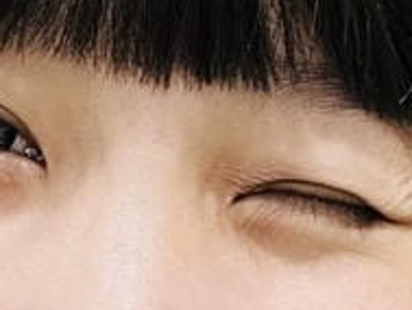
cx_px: 205
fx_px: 1739
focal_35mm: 146
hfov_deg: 13.5
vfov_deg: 10.1
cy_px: 341
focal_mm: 2.69
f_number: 1.9
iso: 160
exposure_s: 1/60
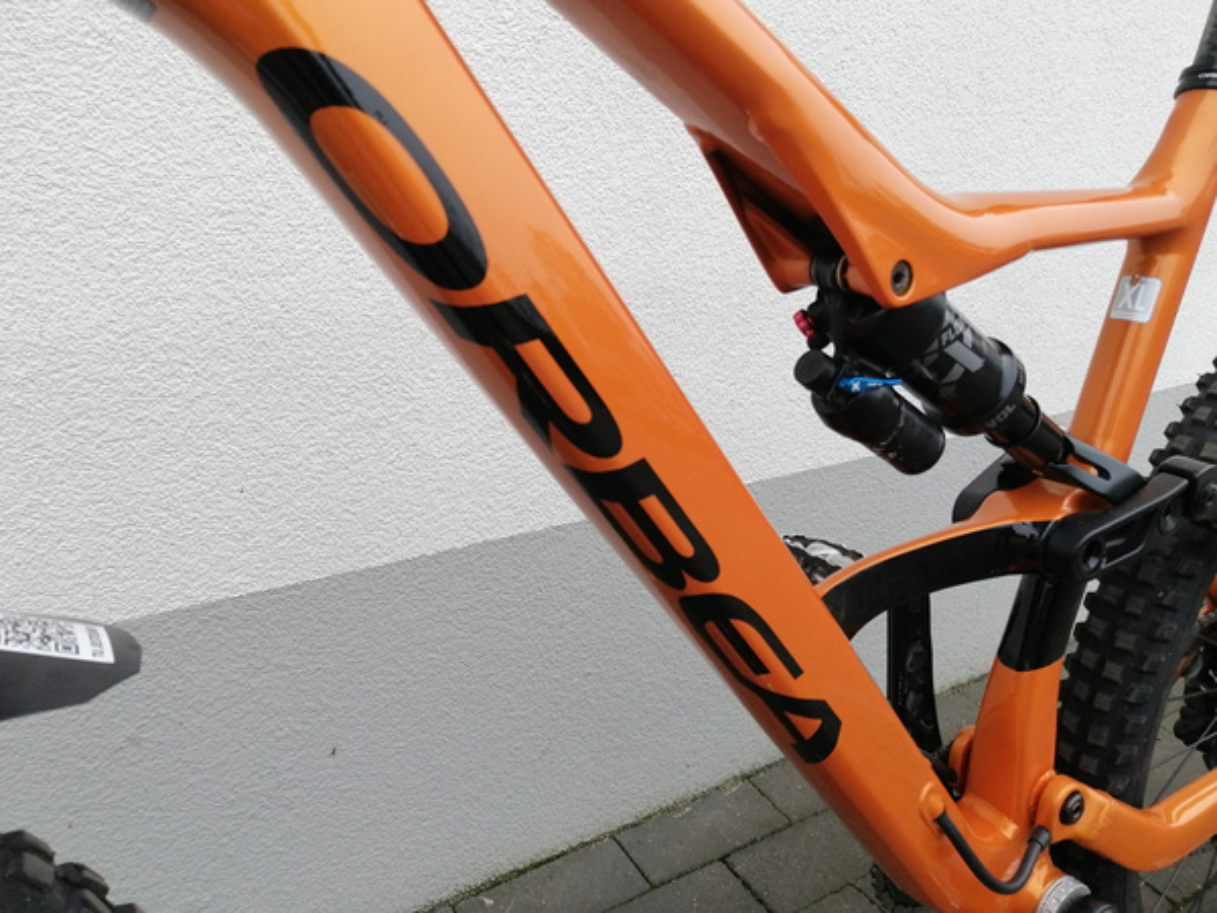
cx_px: 608
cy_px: 456
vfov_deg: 53.1
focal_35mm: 26
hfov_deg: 67.3
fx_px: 914
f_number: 1.8
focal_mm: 3.95
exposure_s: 1/565
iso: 160
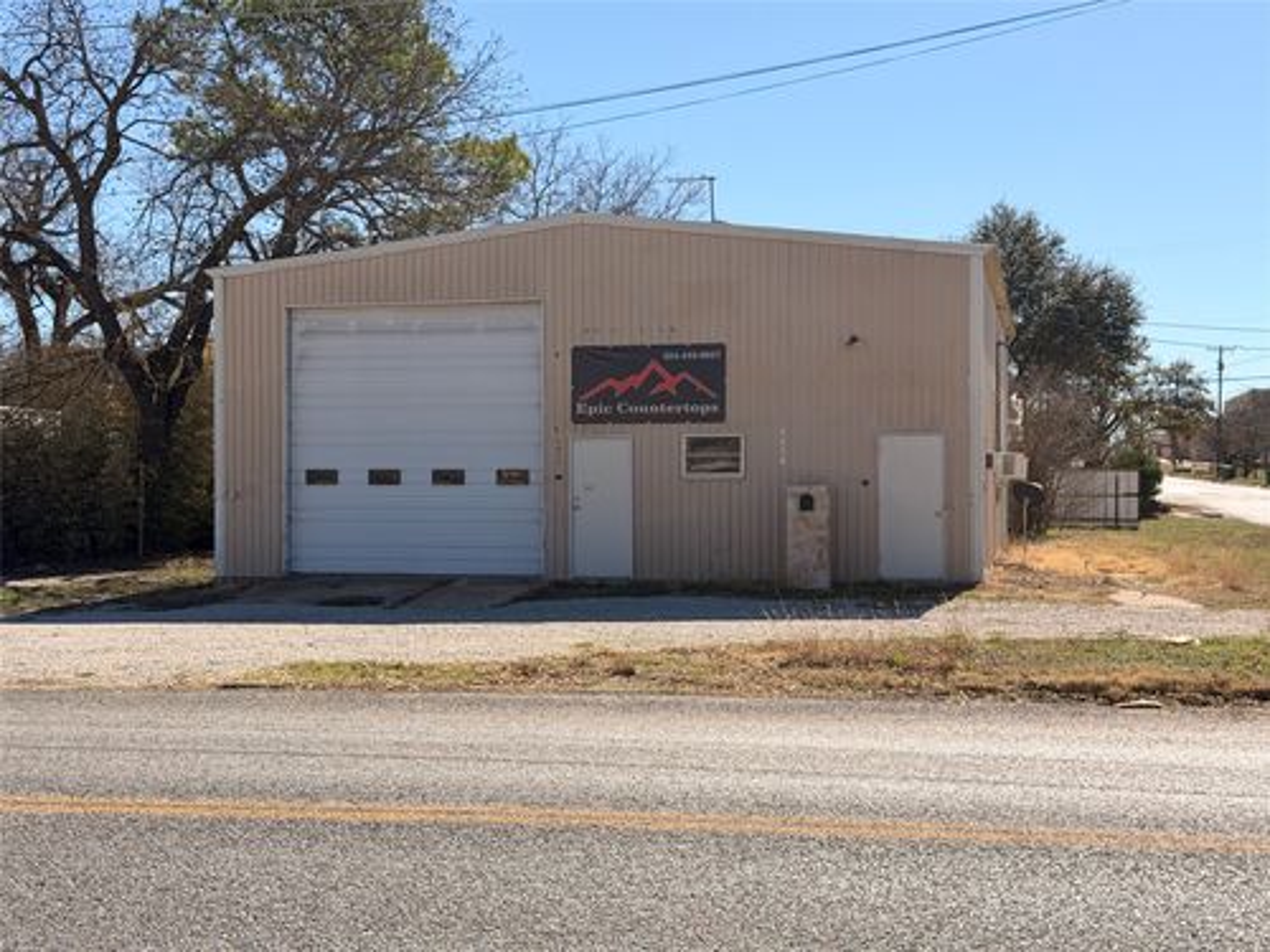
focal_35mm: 48
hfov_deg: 39.7
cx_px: 635
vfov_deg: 30.3
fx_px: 1761
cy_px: 476
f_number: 1.78
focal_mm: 6.76
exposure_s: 1/4878
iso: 64
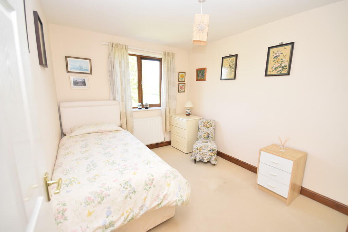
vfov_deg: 77.3
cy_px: 116
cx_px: 174
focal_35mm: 15
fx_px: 145
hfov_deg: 100.4
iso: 800
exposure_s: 1/160
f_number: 4.5
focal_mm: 10
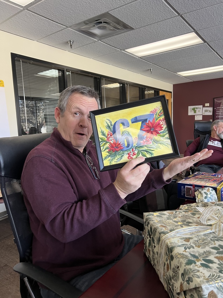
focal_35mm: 26
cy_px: 149
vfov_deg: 67.3
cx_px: 112
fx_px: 223
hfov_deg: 53.1
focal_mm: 5.7
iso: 125
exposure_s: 1/75
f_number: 1.5
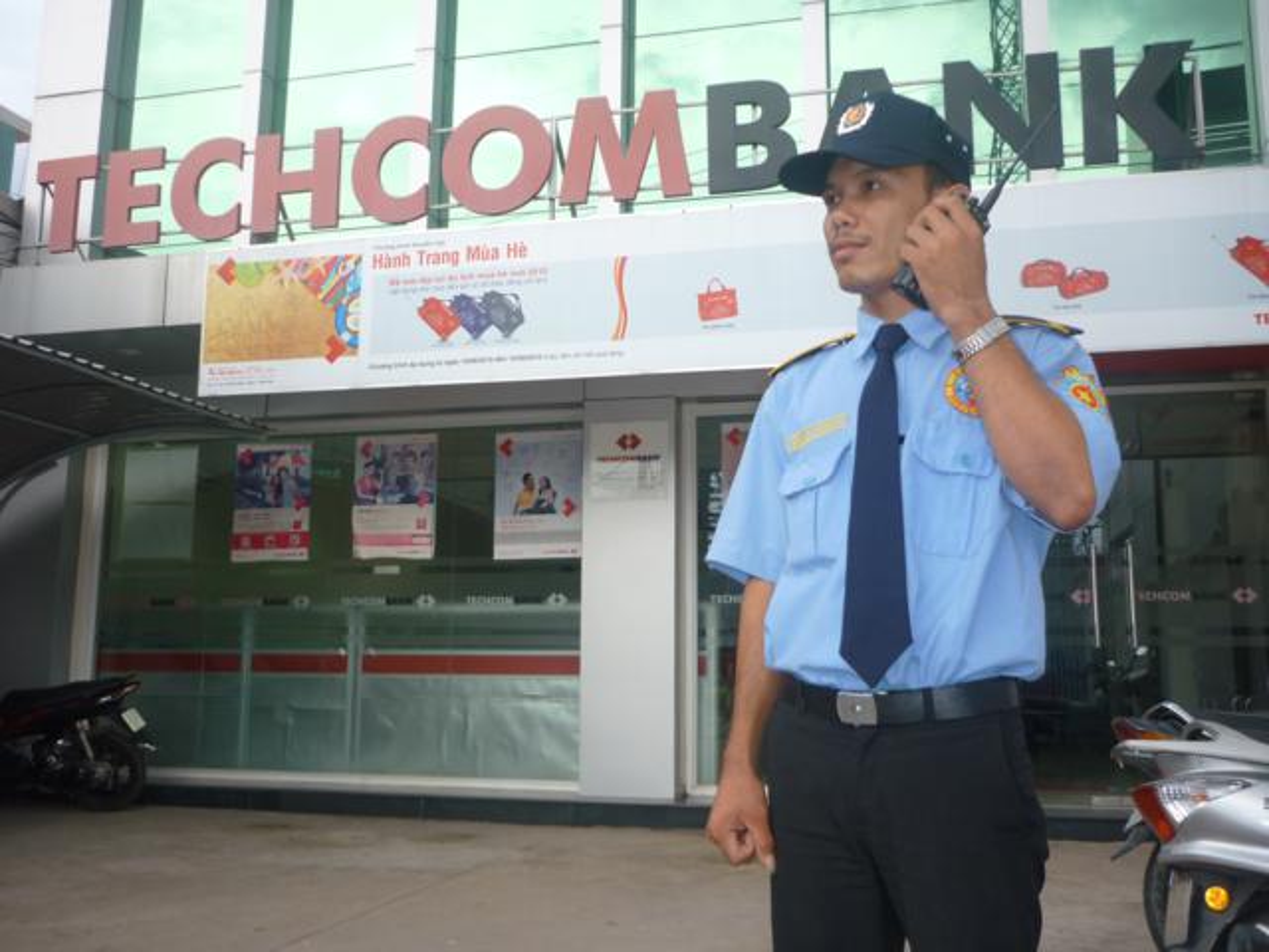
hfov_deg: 55.4
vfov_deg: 42.9
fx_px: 1210
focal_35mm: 33
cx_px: 634
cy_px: 476
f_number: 2.8
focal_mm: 5.5
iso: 100
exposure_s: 1/250
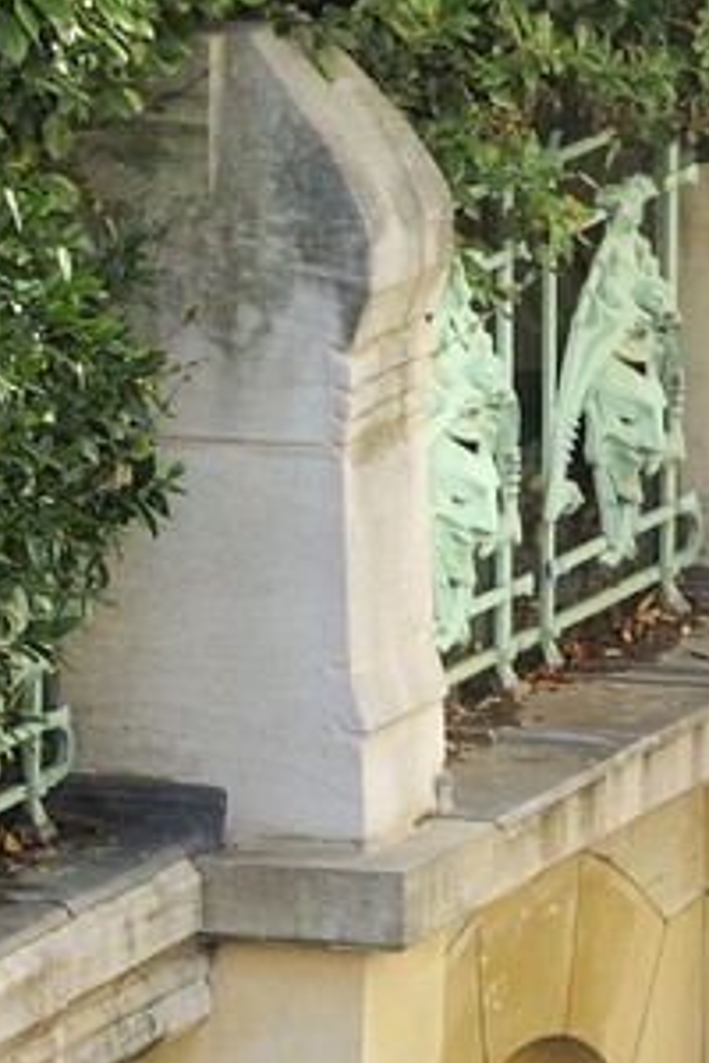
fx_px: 14947
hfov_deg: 2.7
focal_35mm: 506
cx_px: -599
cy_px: 2686
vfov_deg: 4.0
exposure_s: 1/80
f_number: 5
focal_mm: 95
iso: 200
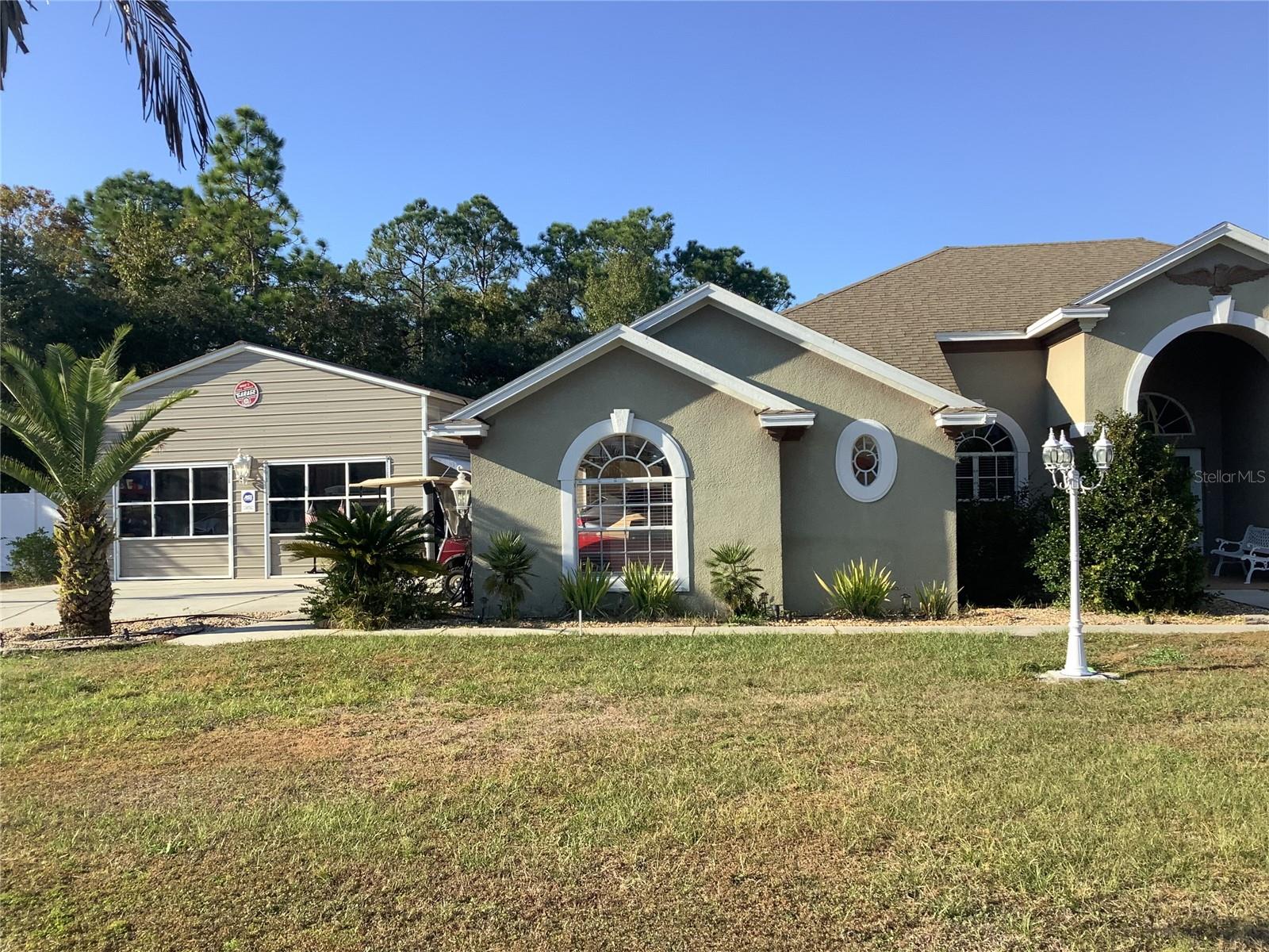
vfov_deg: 45.4
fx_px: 1136
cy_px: 476
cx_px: 634
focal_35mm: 31
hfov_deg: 58.4
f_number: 2.4
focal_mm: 3.3
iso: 25
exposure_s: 1/806
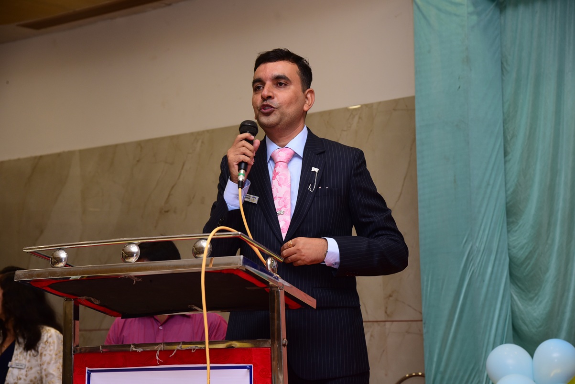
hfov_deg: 26.0
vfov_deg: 17.5
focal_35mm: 78
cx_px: 288
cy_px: 192
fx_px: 1246
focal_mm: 78
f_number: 7.1
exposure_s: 1/125
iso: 1000
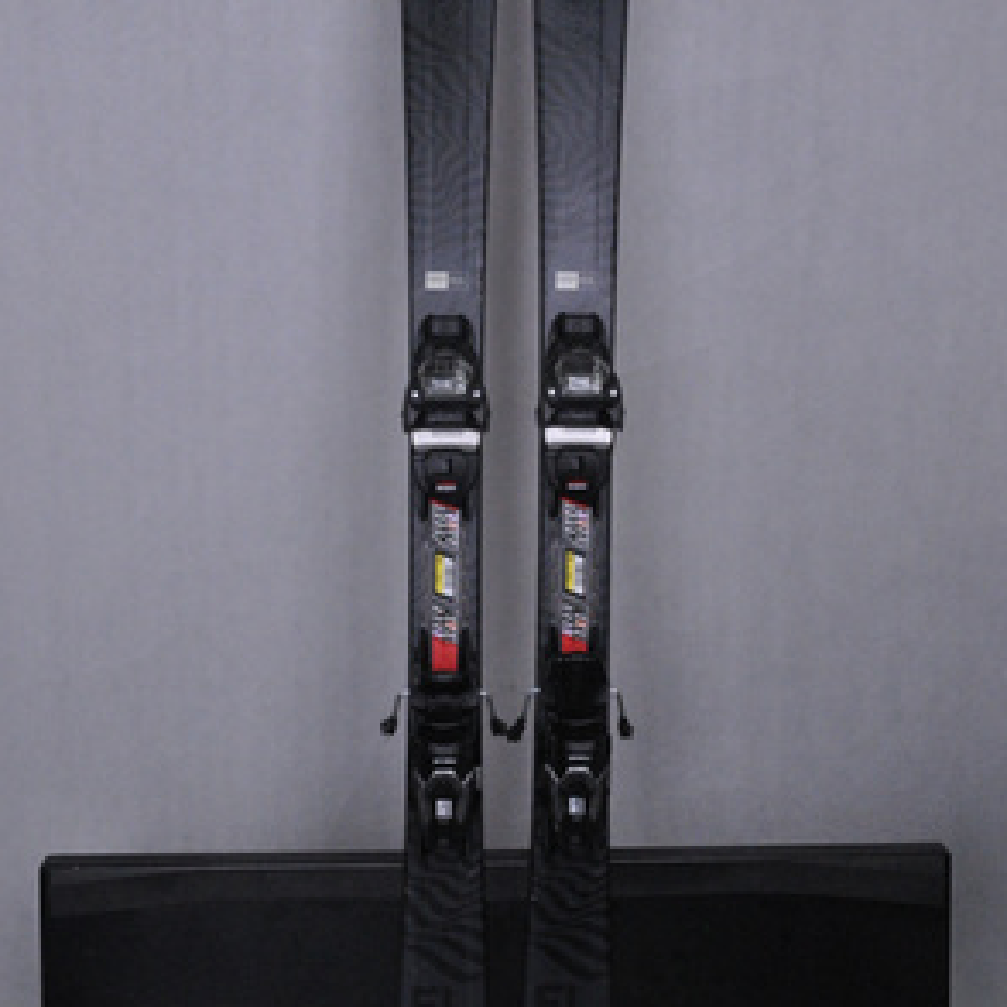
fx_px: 1601
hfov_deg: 34.9
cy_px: 442
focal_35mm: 49
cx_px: 509
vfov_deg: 34.9
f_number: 11
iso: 3200
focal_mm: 25
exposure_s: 1/125
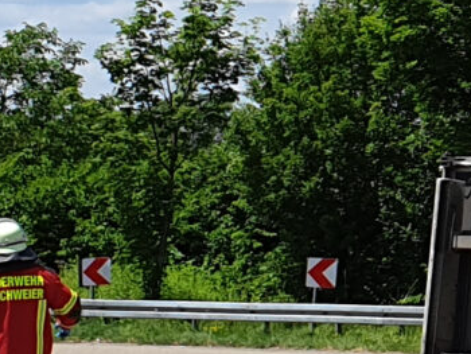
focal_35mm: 190
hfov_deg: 9.8
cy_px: 15
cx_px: 888
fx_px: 2587
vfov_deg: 7.8
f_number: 2.4
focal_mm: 4.3
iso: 50
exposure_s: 1/1572
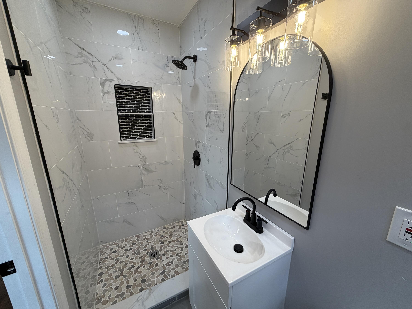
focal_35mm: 14
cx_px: 206
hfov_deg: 102.1
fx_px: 167
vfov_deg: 85.7
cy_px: 154
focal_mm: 2.22
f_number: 2.2
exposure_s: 1/120
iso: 80
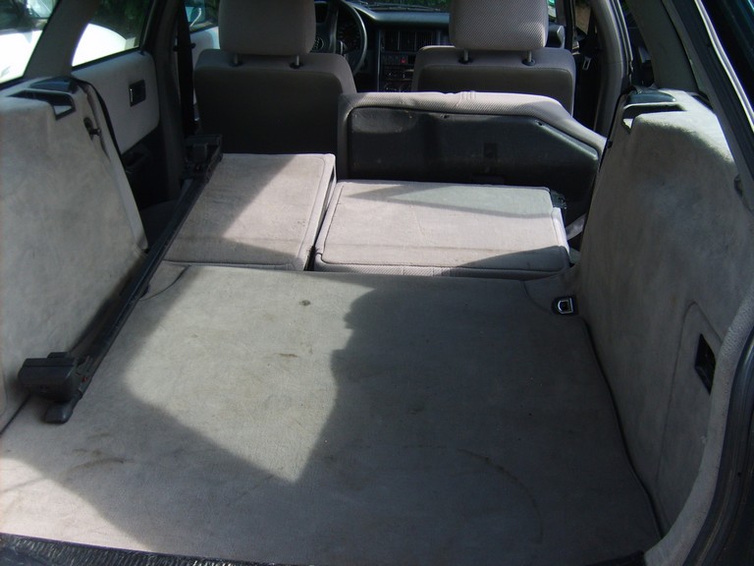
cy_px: 283
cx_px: 377
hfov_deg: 52.6
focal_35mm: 35
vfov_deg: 40.7
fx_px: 762
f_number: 2.8
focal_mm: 5.8
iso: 50
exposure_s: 1/180
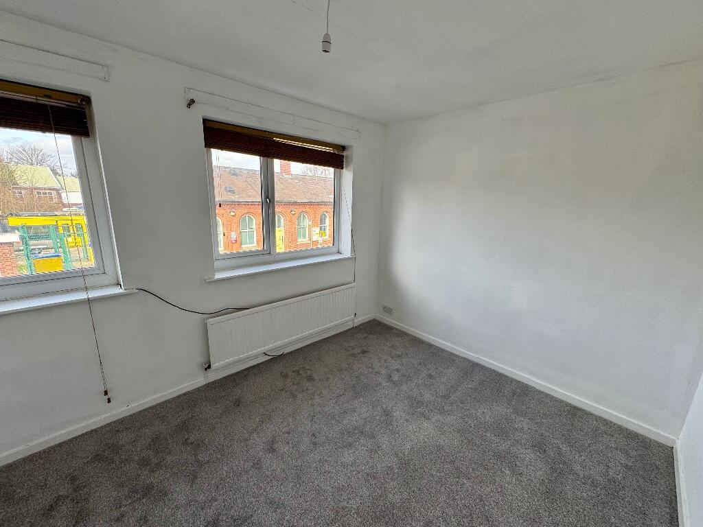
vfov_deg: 85.7
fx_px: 284
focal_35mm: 14
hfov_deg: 102.1
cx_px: 352
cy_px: 264
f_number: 2.2
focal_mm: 2.22
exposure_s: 1/132
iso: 40
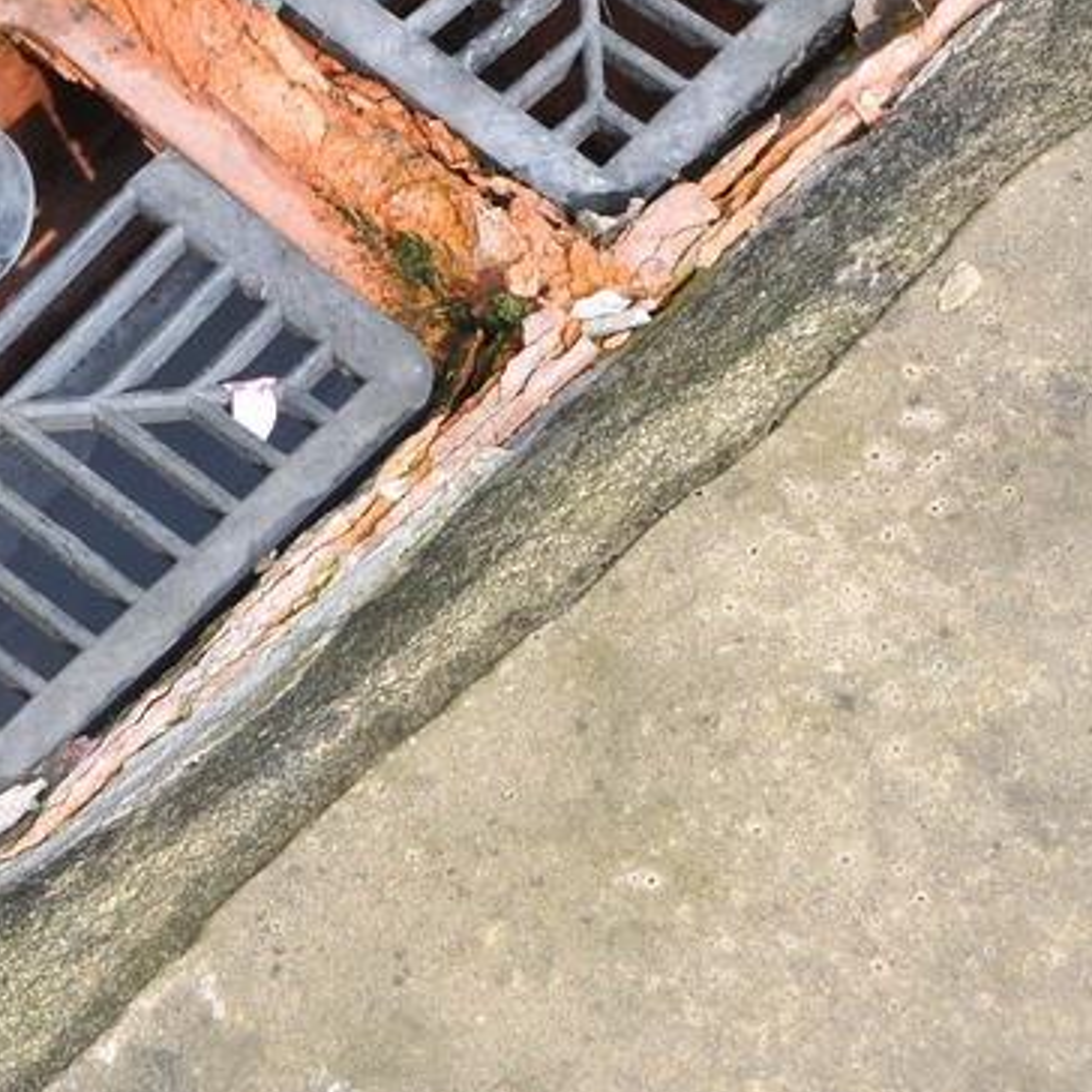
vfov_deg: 8.9
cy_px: 120
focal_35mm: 196
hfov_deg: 8.9
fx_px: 6995
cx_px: 126
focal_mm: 56
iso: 200
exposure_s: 1/160
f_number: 8
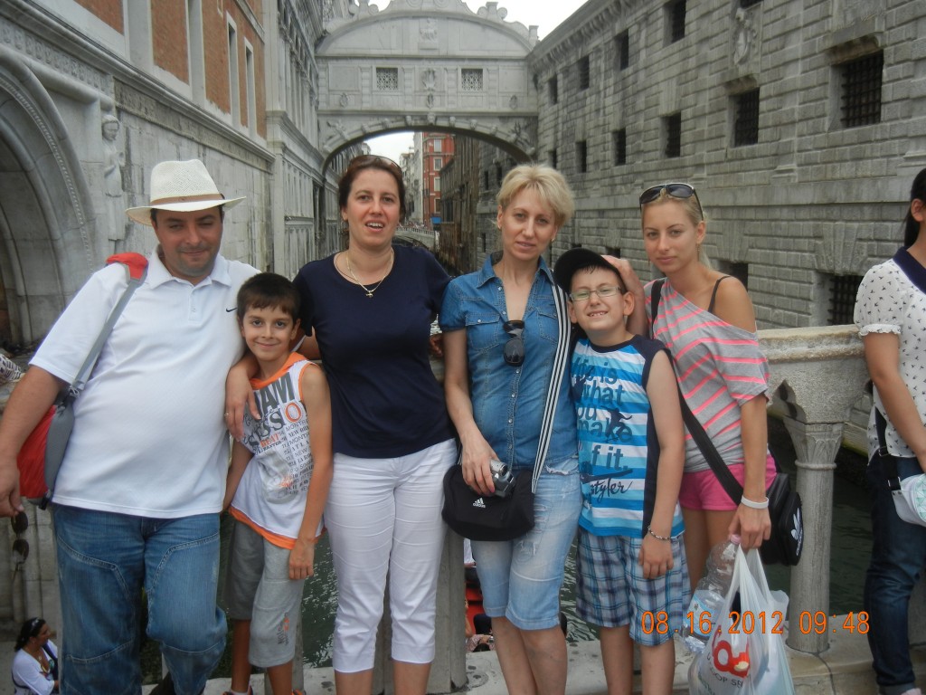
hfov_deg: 54.0
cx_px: 463
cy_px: 348
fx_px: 910
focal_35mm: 34
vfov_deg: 41.8
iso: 160
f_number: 3.6
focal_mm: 6.2
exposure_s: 1/260
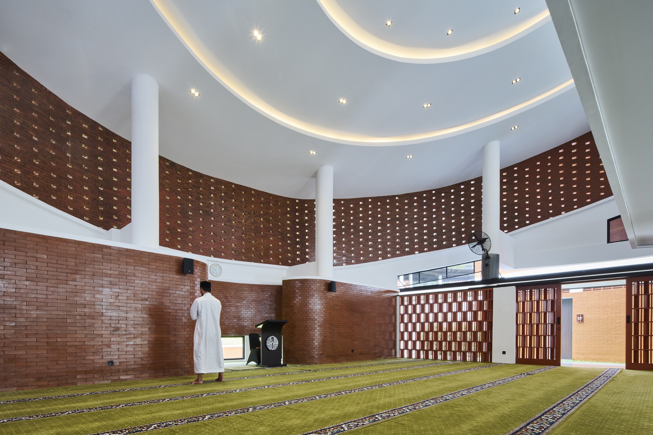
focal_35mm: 19
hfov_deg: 86.9
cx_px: 326
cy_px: 218
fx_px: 345
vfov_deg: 64.5
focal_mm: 19
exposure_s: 1/4
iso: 400
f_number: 16
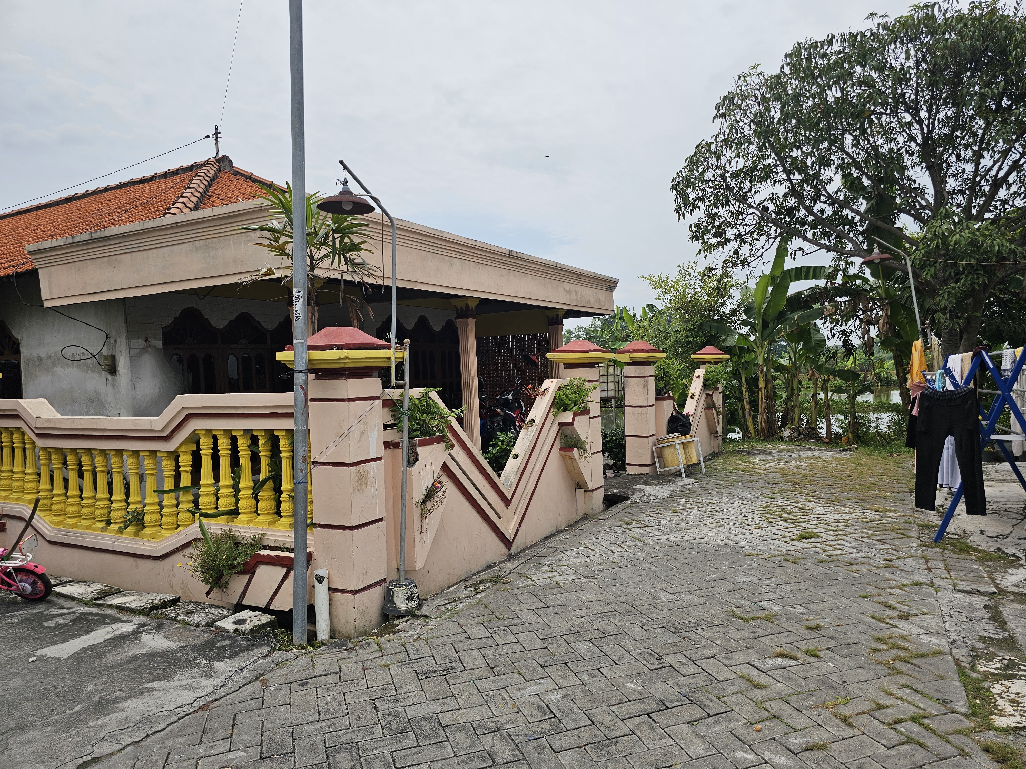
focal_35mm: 23
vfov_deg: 58.9
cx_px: 513
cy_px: 384
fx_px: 682
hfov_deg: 73.9
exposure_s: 1/836
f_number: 1.7
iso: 10
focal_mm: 6.3
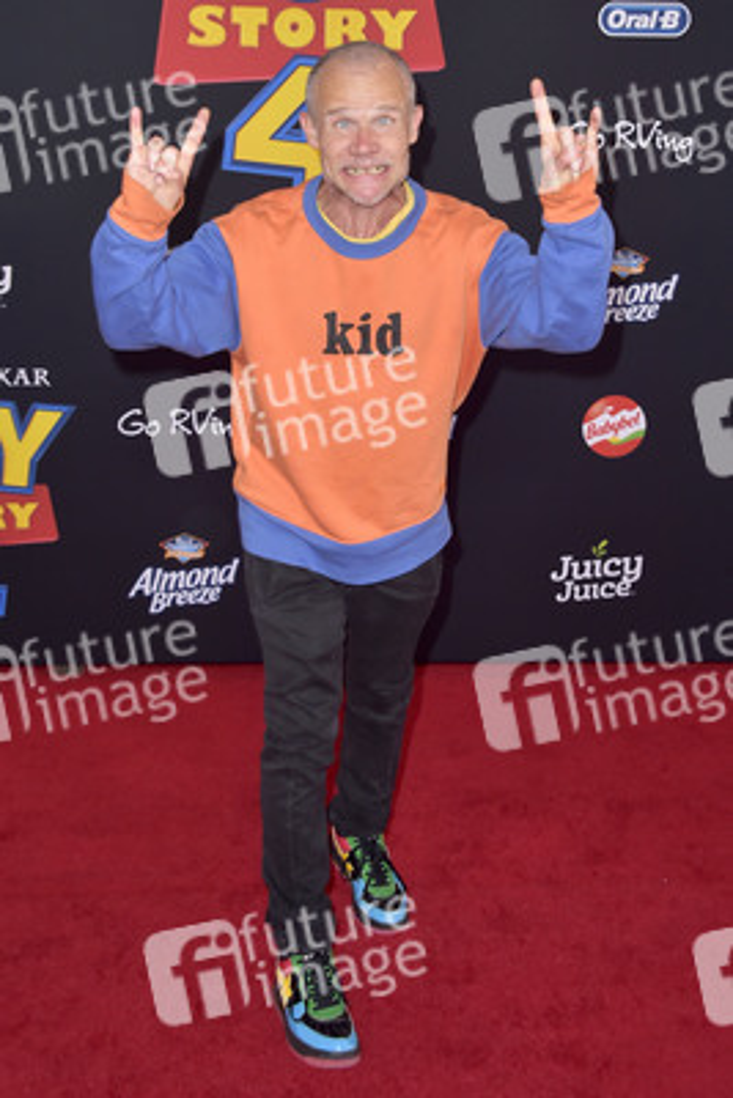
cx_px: 366
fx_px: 1373
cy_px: 549
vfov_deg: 43.6
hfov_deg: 29.9
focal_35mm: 45
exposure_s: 1/200
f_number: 7.1
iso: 500
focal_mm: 45
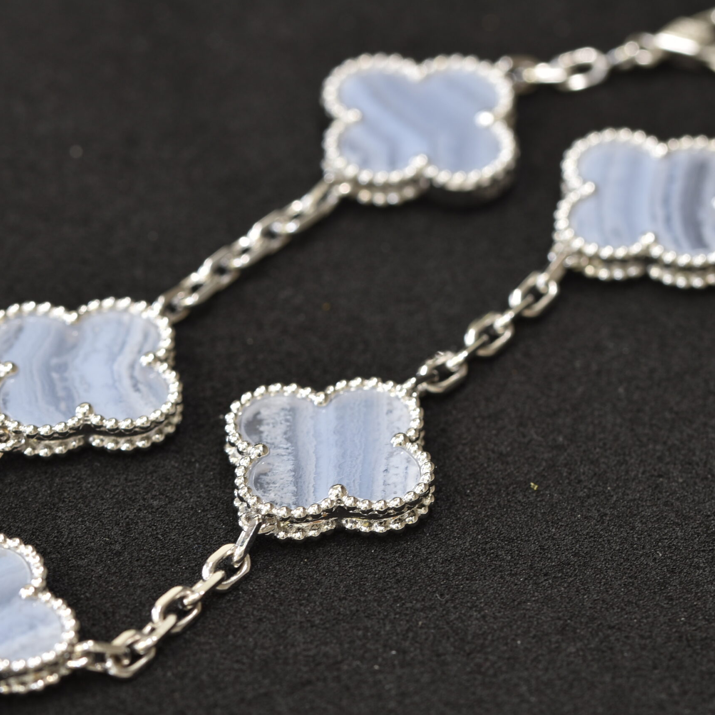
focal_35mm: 172
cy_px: 358
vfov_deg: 10.2
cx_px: 346
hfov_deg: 10.2
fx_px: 4019
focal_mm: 90
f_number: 11
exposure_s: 1/2.5
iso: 100
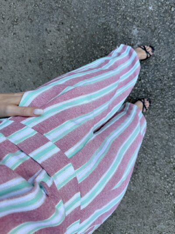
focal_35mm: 24
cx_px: 88
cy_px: 117
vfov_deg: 71.6
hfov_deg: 56.8
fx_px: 162
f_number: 1.78
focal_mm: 6.76
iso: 80
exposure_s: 1/602
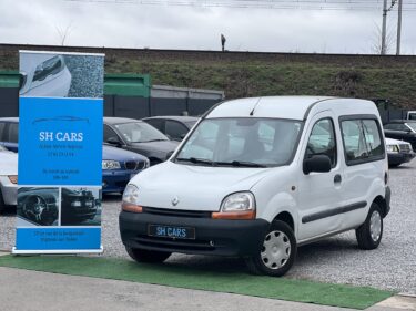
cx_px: 208
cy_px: 156
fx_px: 925
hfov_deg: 25.3
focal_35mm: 77
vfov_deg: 19.1
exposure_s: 1/209
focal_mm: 9
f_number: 2.8
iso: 25
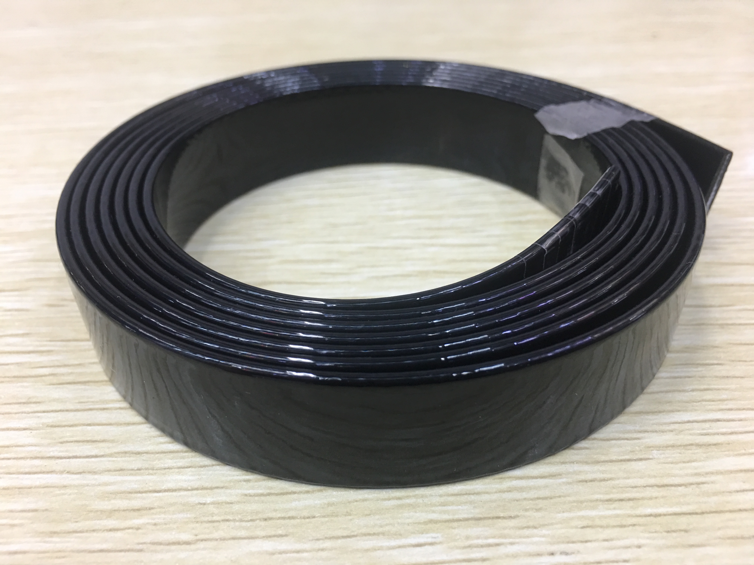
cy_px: 282
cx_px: 377
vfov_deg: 48.2
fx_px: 632
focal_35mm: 29
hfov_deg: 61.7
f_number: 2.2
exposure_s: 1/17
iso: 64
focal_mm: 4.15
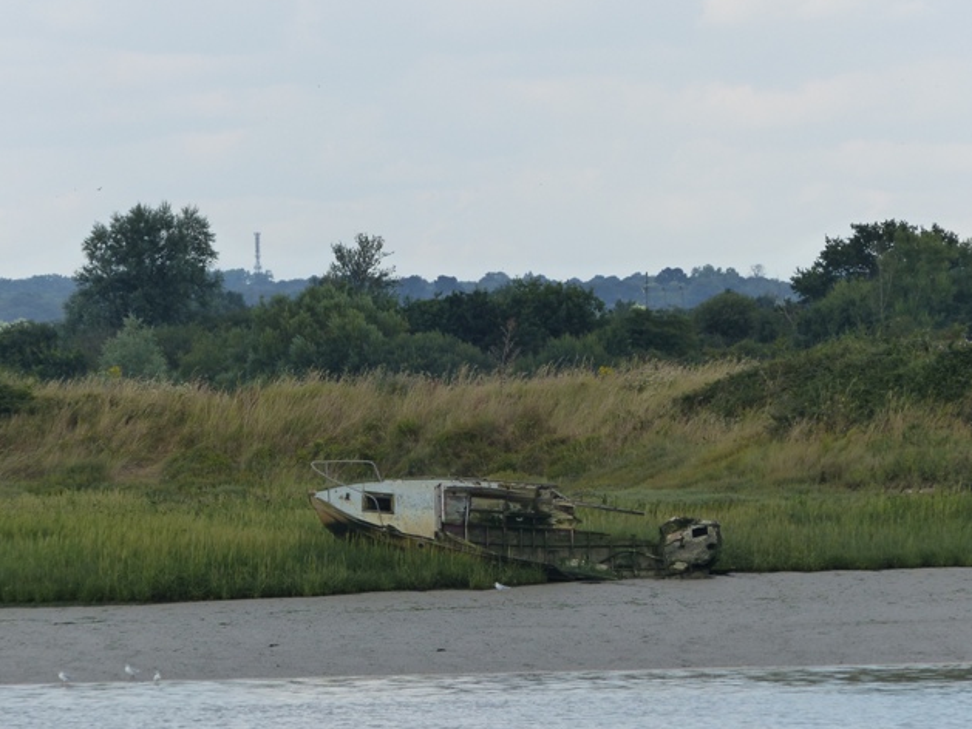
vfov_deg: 3.5
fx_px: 11796
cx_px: 488
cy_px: 360
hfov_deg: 4.7
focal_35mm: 420
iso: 160
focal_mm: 74.3
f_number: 4
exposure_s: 1/800
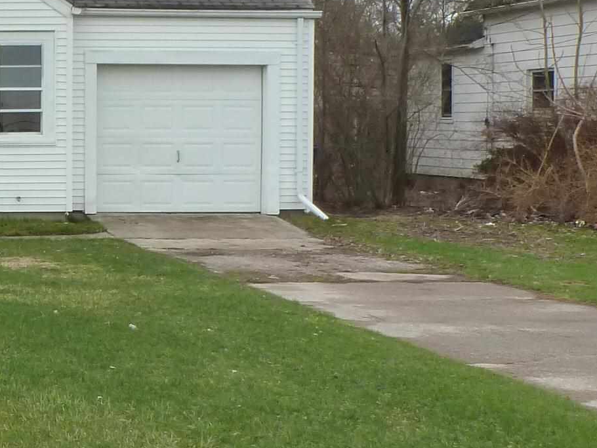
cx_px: -201
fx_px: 1397
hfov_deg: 21.5
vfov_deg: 18.2
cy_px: 148
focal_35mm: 81
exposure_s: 1/320
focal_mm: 4.3
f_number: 4
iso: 160
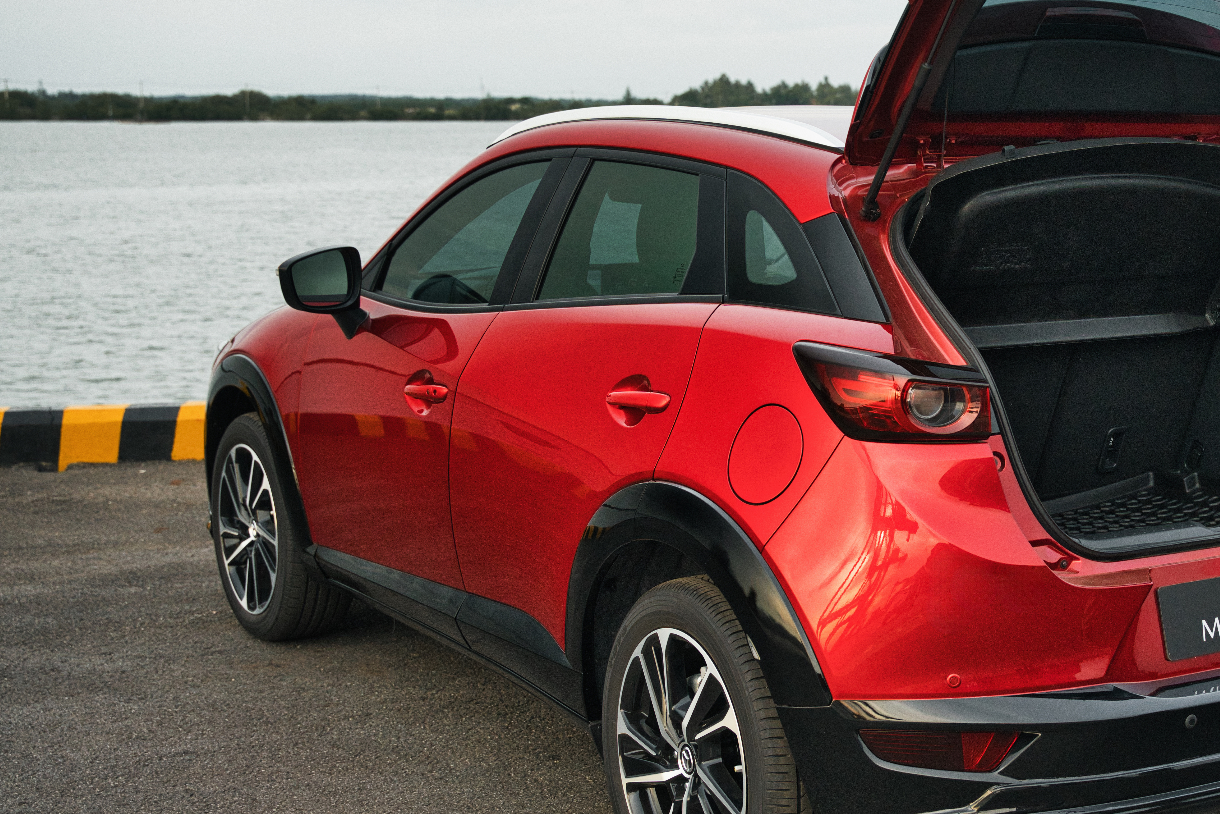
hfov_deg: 33.6
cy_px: 390
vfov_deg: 23.2
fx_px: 1982
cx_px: 906
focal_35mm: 58
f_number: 4
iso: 1250
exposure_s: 1/125
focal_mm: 36.3
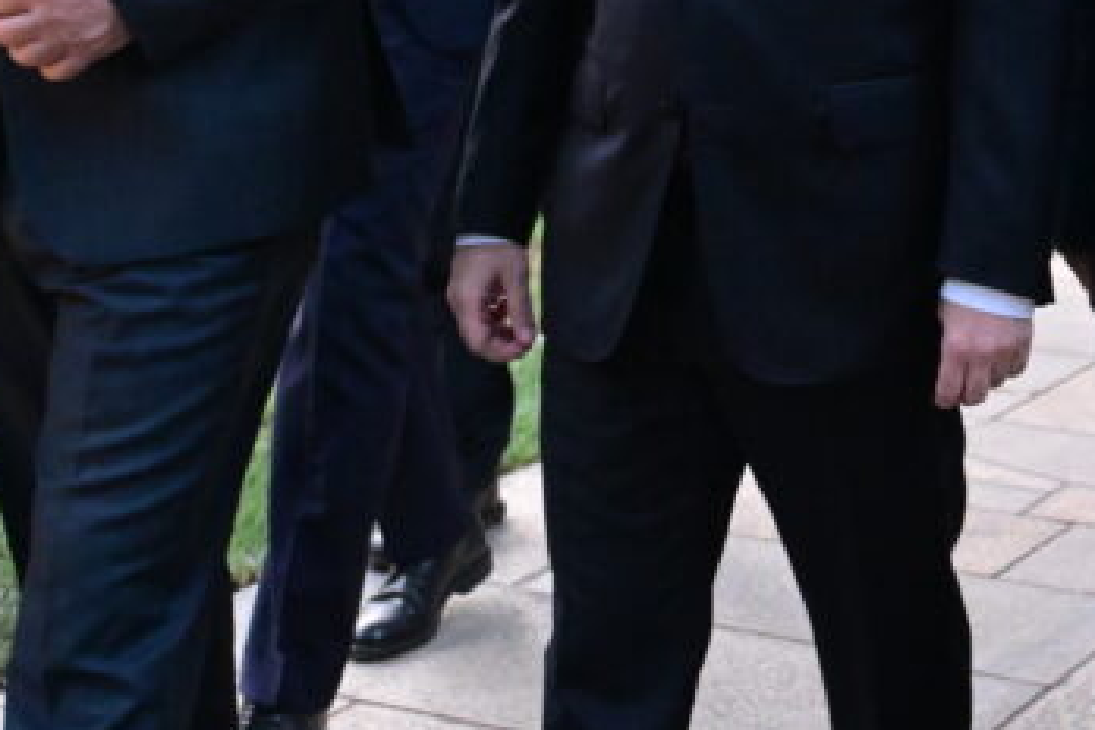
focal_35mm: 102
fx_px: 3094
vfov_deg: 12.8
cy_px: -343
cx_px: 1237
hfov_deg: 19.2
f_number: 3.5
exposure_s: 1/320
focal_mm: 29.5
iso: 6400
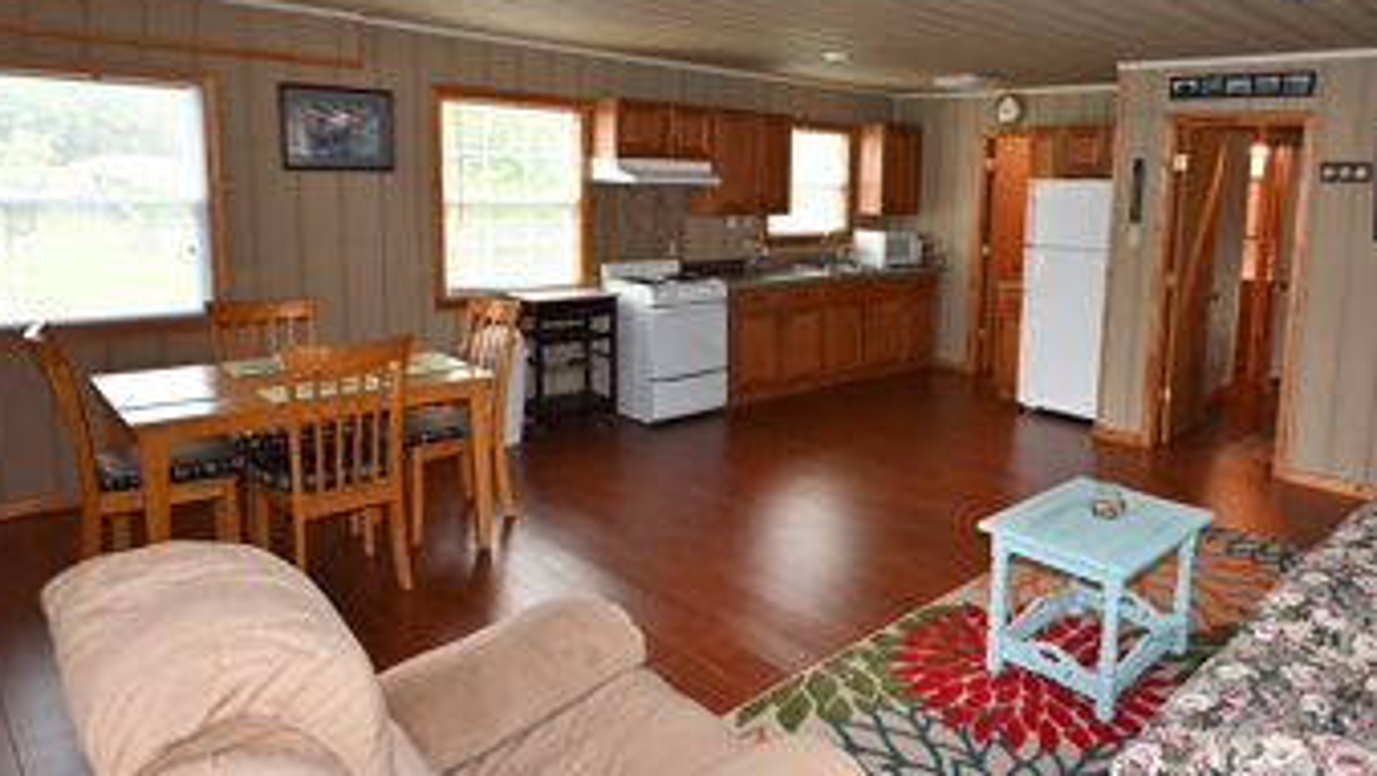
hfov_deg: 72.3
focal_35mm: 25
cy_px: 288
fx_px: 913
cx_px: 890
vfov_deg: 45.6
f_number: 4
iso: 360
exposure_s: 1/60
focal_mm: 12
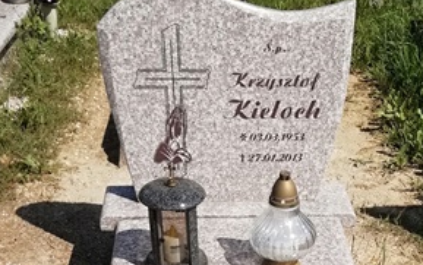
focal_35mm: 61
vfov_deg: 18.8
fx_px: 704
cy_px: 398
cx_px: 263
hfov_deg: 33.3
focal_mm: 3.21
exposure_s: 1/1730
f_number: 2.2
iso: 50
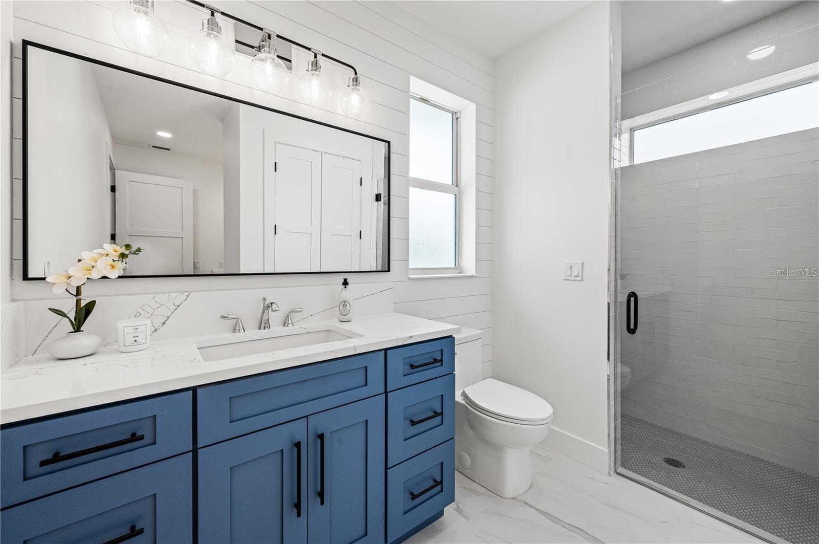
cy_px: 272
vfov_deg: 81.1
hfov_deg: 104.3
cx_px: 410
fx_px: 318
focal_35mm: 14
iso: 800
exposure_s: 1/100
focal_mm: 14
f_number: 10
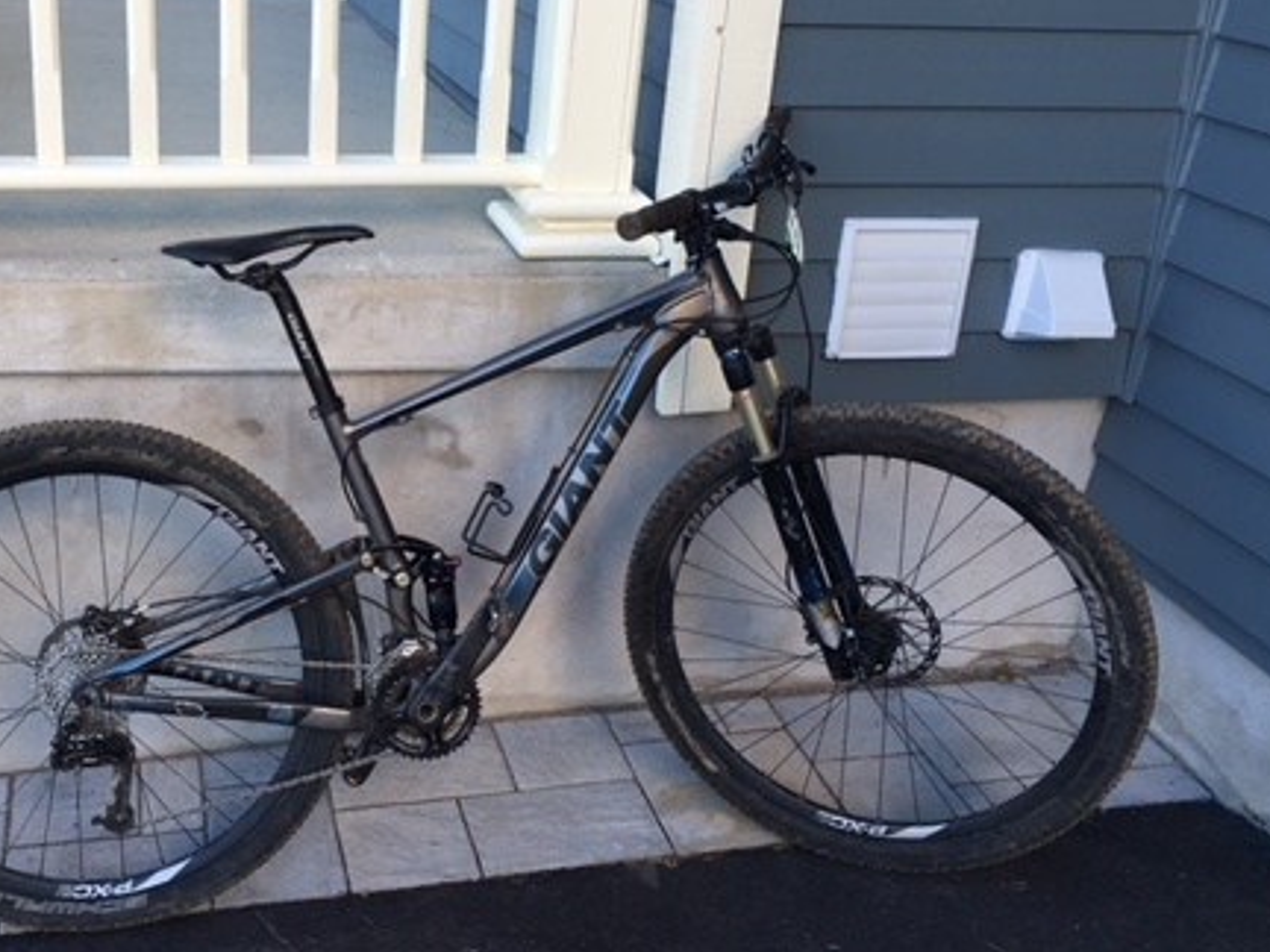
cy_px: 447
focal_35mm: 43
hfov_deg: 43.4
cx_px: 444
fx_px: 1578
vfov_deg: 33.6
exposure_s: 1/123
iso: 25
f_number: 2.2
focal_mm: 4.15
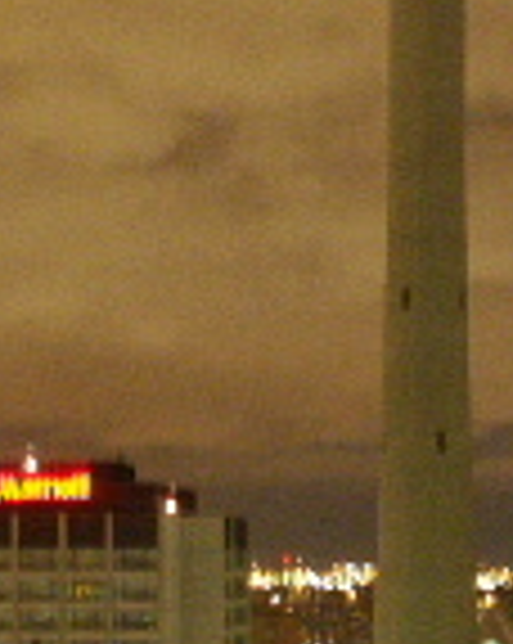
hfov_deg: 11.9
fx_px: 2415
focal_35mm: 127
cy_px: 540
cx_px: 598
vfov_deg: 15.1
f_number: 2.8
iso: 200
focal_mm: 7.65
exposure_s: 3
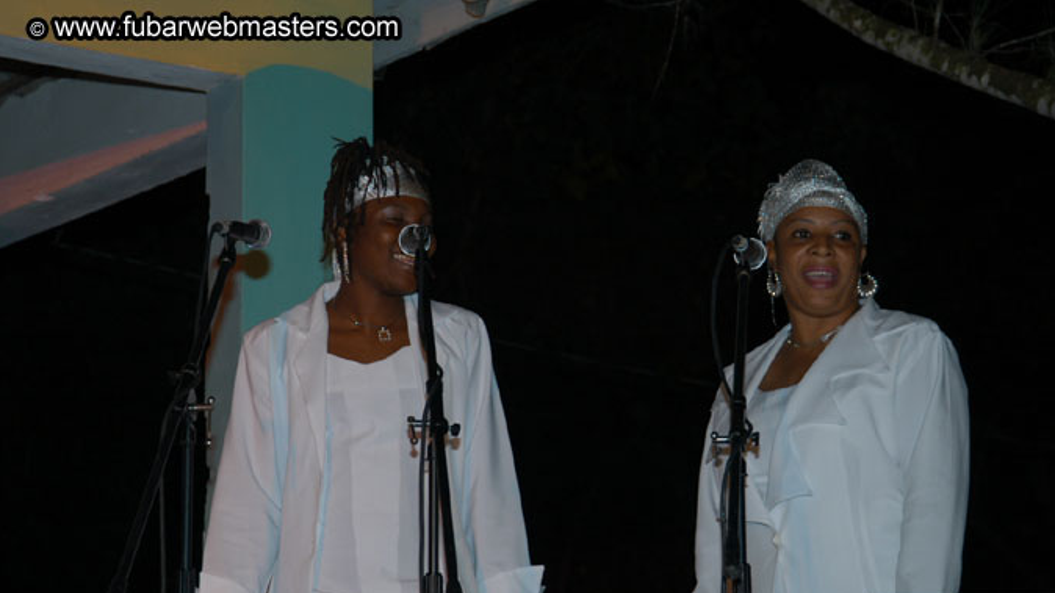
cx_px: 528
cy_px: 340
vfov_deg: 11.6
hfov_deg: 20.6
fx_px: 2909
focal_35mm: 104
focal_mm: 66
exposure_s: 1/60
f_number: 5
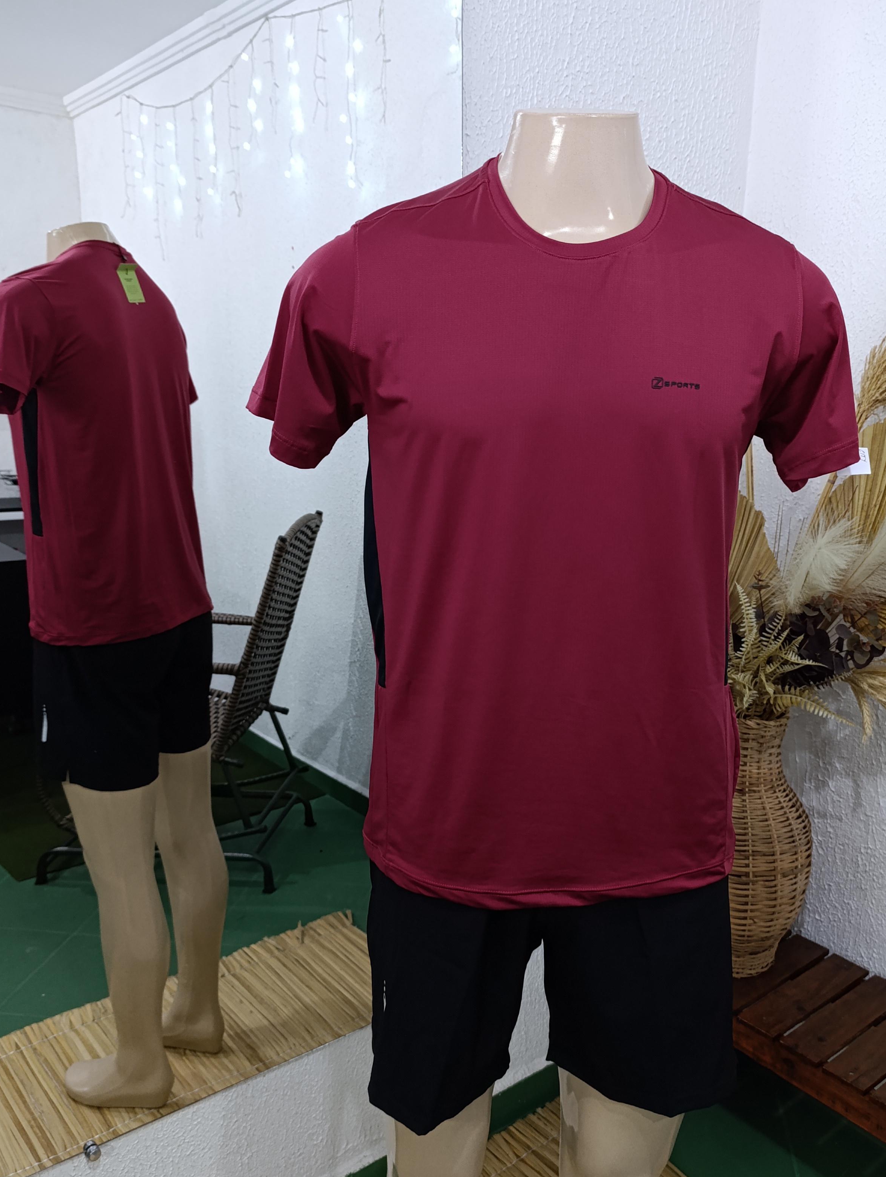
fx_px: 1021
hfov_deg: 46.8
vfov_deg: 59.8
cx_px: 482
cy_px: 628
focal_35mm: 30
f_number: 1.6
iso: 1600
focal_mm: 6.14
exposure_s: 1/60
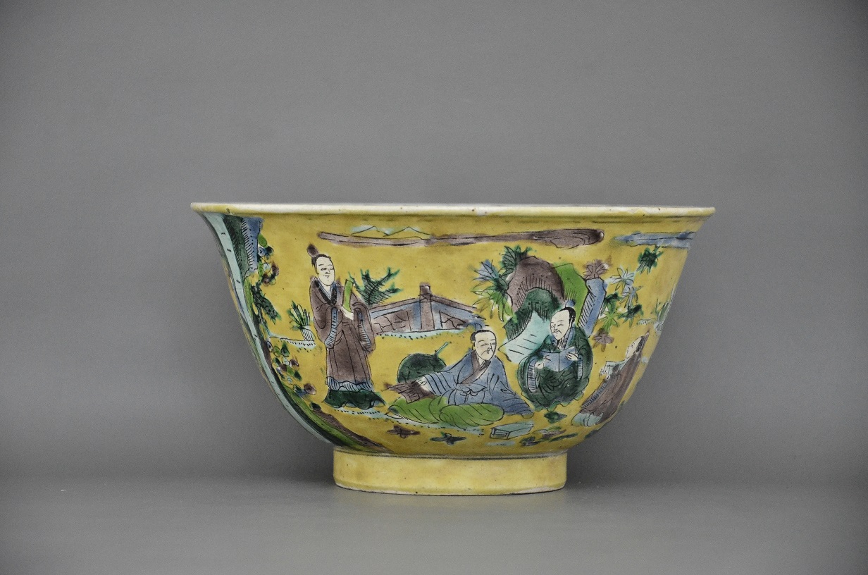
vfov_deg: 9.3
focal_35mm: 147
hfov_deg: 14.0
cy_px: 288
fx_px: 3537
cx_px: 434
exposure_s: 1/20
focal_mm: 98
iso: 1250
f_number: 5.6
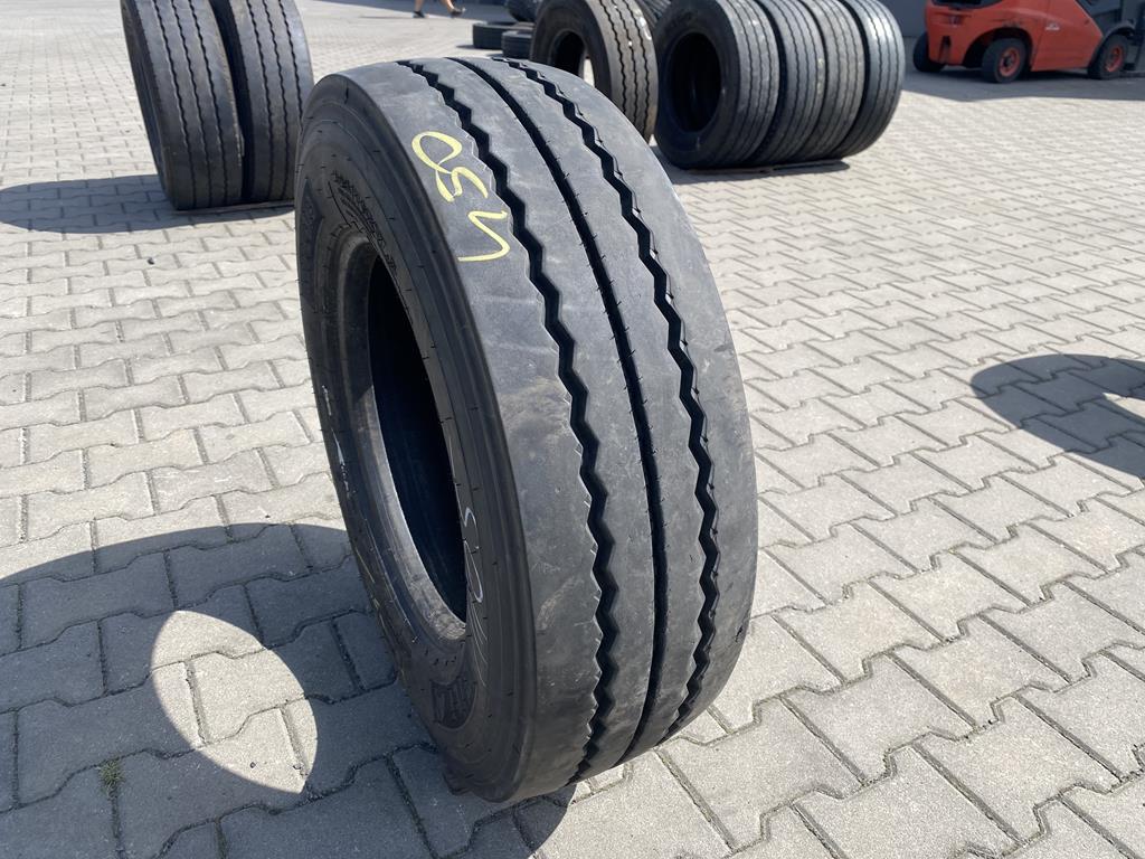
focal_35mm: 26
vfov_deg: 53.1
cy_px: 430
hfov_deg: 67.3
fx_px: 860
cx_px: 572
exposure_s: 1/1866
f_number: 1.8
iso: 32
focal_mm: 4.25
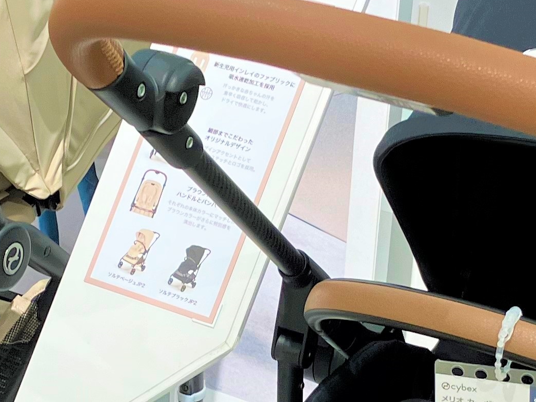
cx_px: 189
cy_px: 341
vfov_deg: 13.6
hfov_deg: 18.2
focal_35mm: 108
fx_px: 1672
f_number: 1.8
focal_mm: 3.99
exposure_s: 1/60
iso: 50
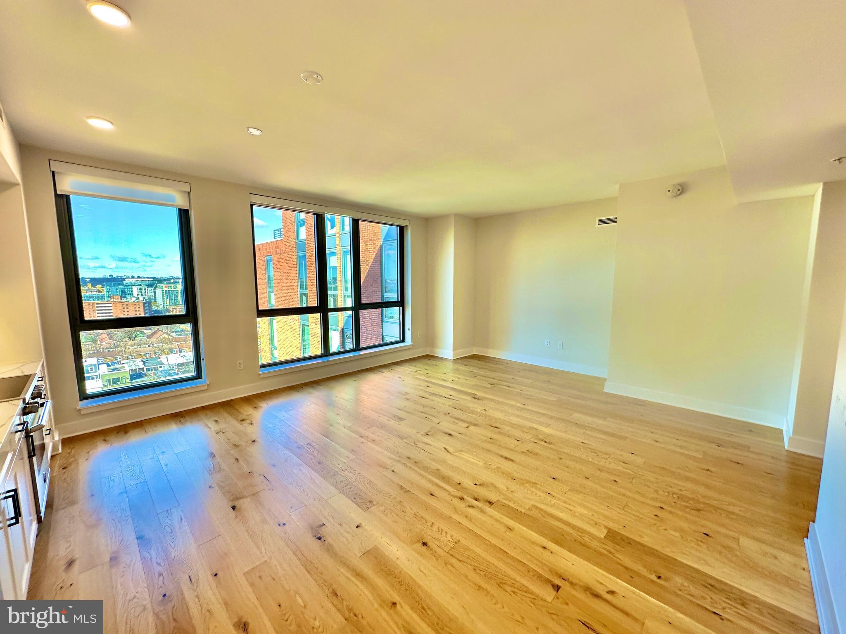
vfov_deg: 85.7
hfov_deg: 102.1
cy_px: 317
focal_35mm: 14
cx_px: 423
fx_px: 342
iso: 64
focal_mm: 2.22
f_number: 2.2
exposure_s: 1/120
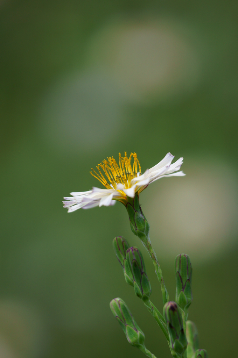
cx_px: 119
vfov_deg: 4.6
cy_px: 179
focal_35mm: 450
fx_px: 4474
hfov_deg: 3.0
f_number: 5.6
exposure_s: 1/1000
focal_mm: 300
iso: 100
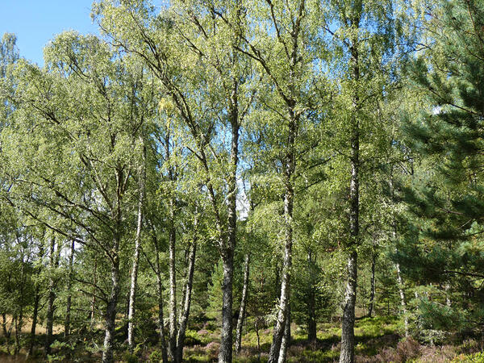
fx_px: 671
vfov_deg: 30.3
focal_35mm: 48
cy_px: 182
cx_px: 242
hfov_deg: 39.7
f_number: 3.8
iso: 80
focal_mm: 8.6
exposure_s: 1/250
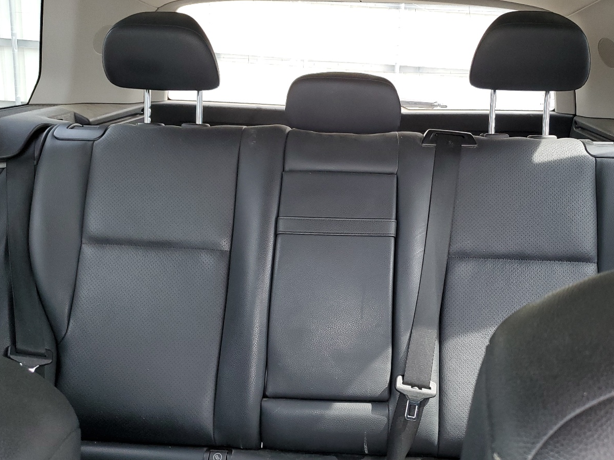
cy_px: 231
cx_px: 353
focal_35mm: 35
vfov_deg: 40.7
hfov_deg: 52.4
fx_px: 621
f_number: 1.5
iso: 87
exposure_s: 1/120
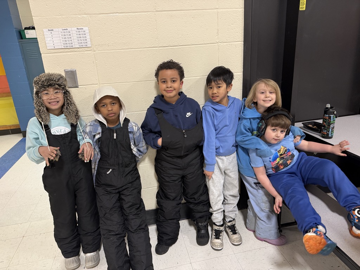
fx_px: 250
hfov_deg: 71.6
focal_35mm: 24
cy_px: 135
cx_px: 180
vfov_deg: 56.8
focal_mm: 6.76
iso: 250
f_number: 1.78
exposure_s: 1/60
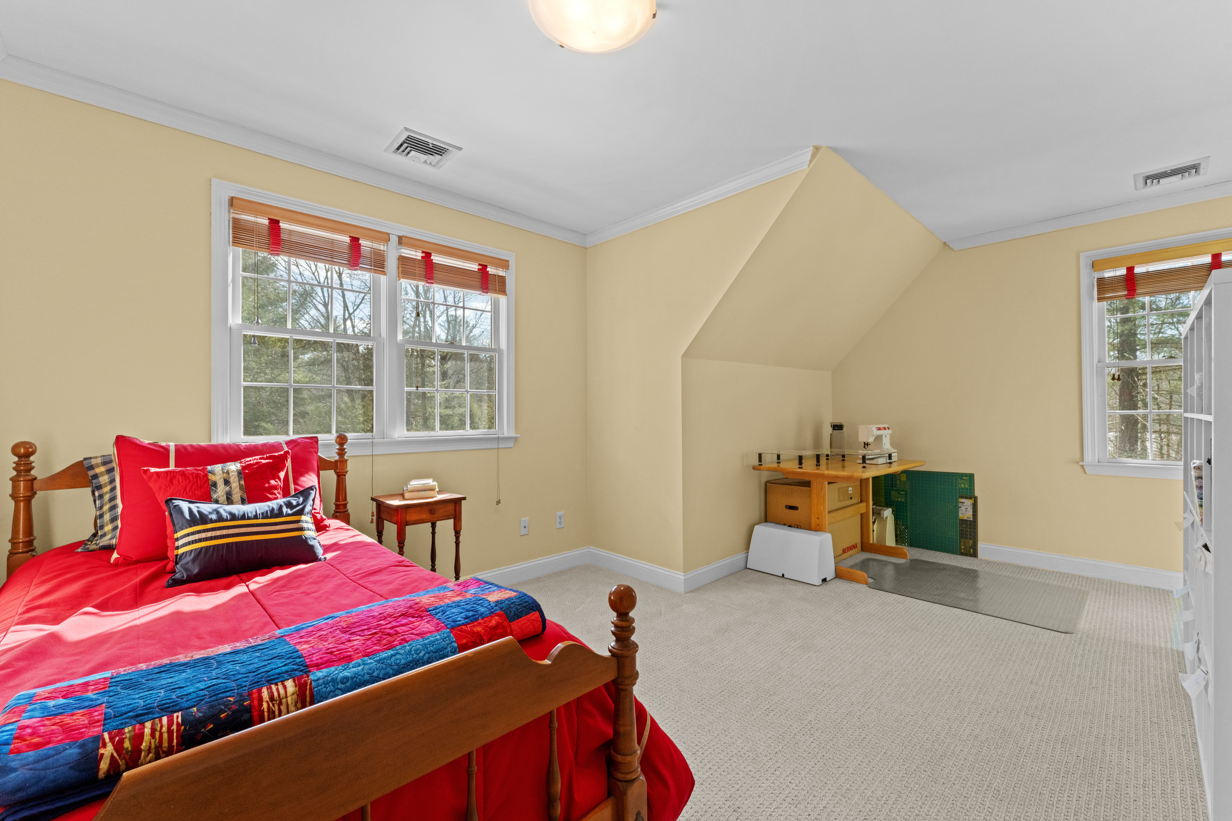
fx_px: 513
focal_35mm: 15
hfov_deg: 100.4
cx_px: 616
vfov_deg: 77.3
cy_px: 410
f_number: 11
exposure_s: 1/30
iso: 1600
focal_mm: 15
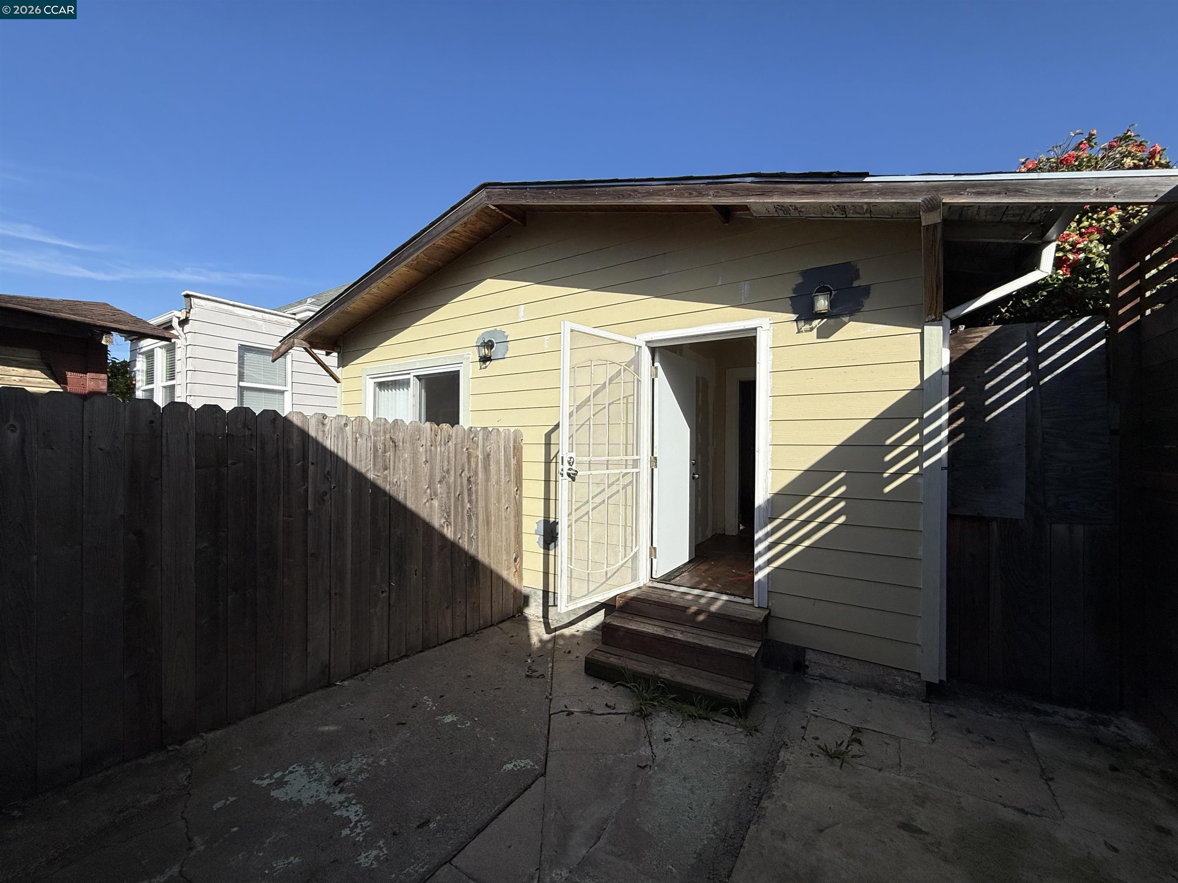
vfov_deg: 85.7
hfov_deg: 102.1
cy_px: 442
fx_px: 476
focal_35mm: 14
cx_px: 589
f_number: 2.2
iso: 50
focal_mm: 2.22
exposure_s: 1/4425
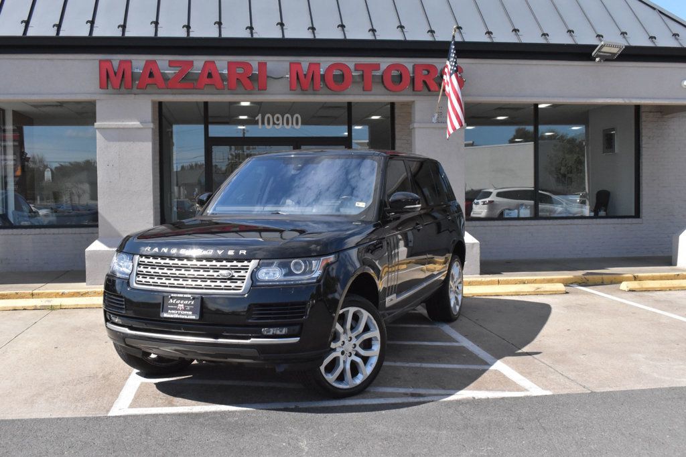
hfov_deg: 49.6
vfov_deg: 34.2
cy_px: 228
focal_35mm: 39
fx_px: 743
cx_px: 343
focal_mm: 26
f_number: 9
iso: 2500
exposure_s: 1/4000
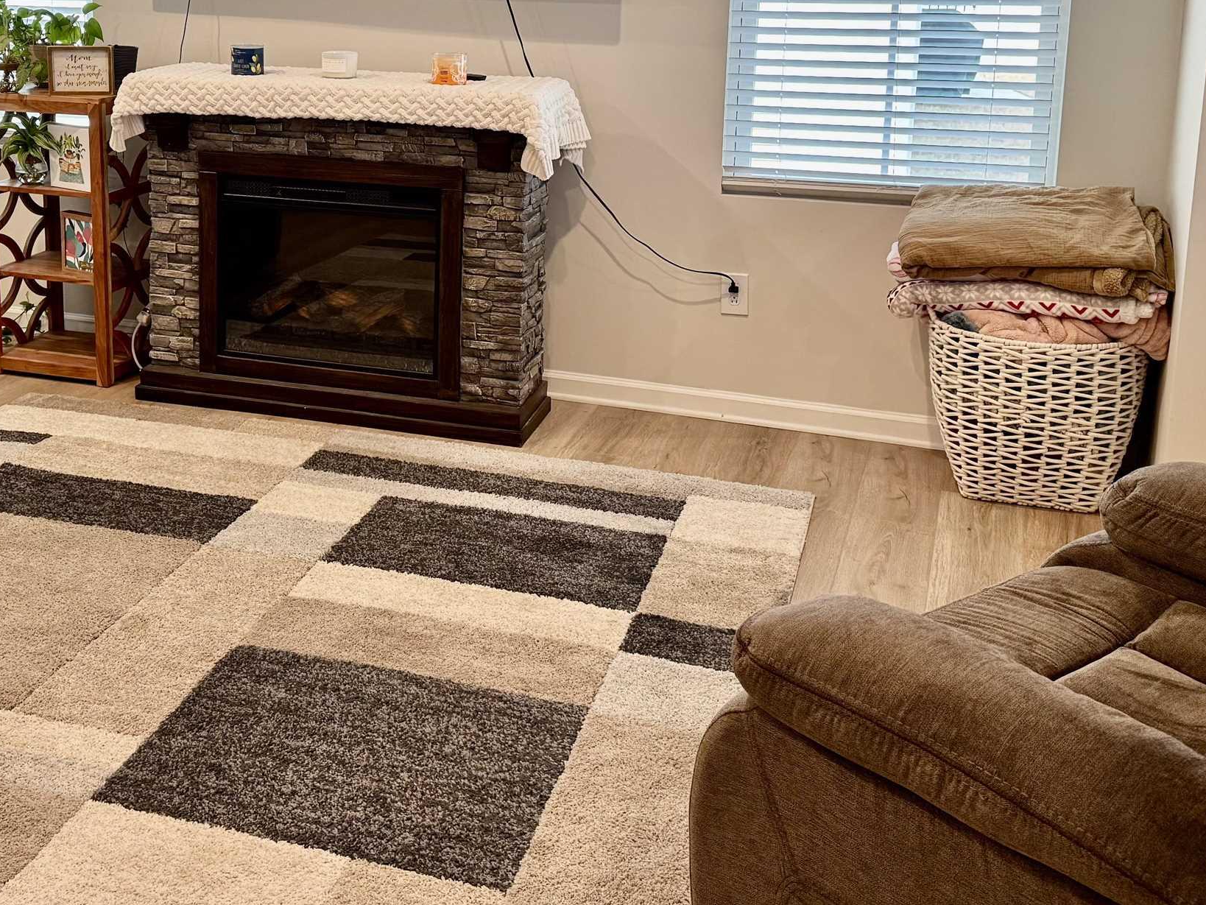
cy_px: 199
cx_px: 345
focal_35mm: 45
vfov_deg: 31.5
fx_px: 1568
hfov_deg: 41.2
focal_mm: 6.76
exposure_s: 1/120
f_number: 1.78
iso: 160
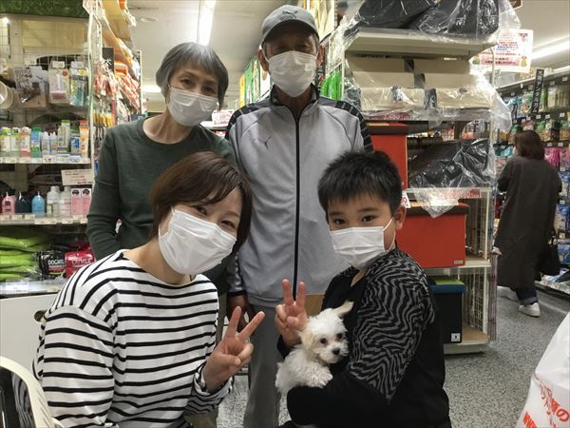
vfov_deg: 45.4
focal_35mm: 31
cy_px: 214
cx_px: 285
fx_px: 510
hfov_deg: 58.4
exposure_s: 1/30
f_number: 2.4
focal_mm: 3.3
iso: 80
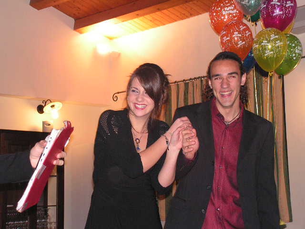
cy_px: 114
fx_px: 652
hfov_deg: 26.3
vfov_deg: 19.9
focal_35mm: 74
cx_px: 152
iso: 200
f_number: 3.3
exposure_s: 1/80
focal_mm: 12.4
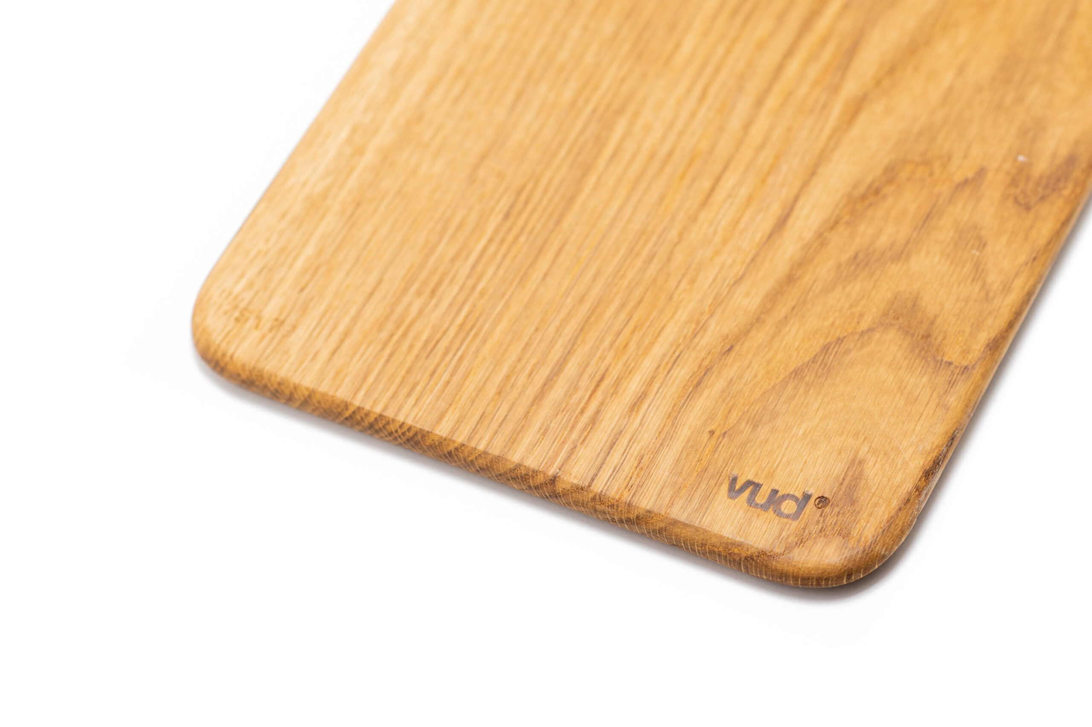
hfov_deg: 24.6
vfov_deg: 16.5
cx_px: 546
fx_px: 2501
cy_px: 364
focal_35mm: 82
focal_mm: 55
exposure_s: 1/10
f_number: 22
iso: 200
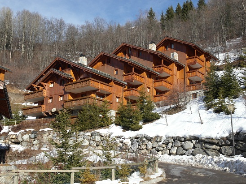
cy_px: 92
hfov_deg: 44.8
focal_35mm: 42
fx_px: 298
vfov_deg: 34.3
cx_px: 123
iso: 80
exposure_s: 1/500
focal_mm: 9.1
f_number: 4.4
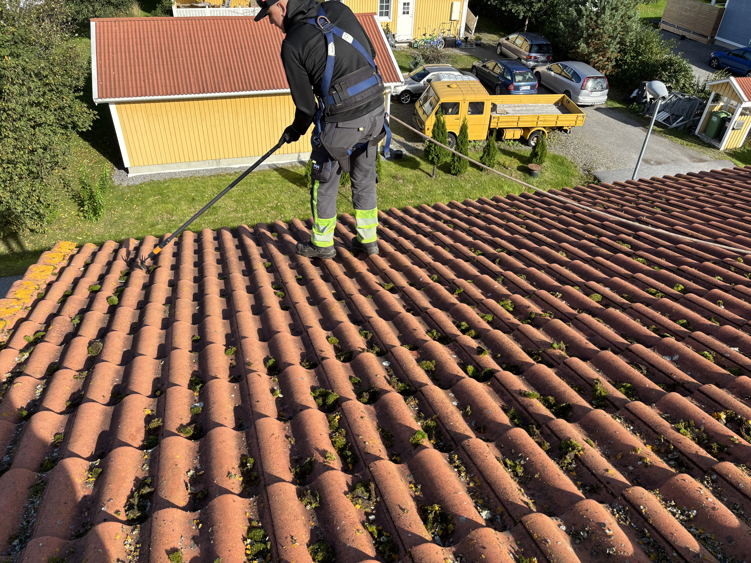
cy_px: 282
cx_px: 376
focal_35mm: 26
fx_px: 564
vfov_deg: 53.1
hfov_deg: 67.3
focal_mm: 5.96
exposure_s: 1/1311
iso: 50
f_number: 1.6
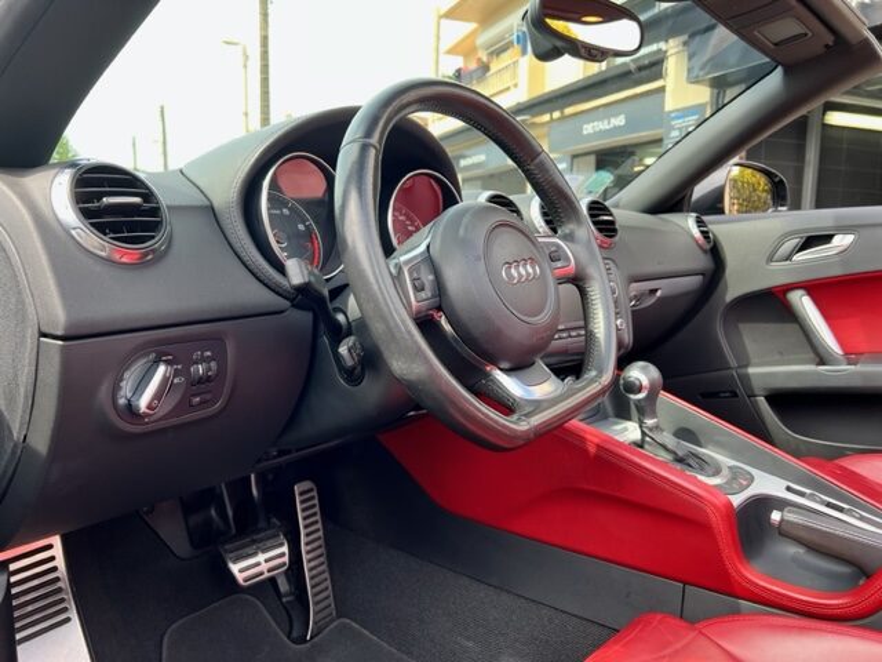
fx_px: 662
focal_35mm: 26
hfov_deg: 67.3
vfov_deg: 53.1
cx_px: 441
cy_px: 331
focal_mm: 5.7
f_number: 1.5
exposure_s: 1/304
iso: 50
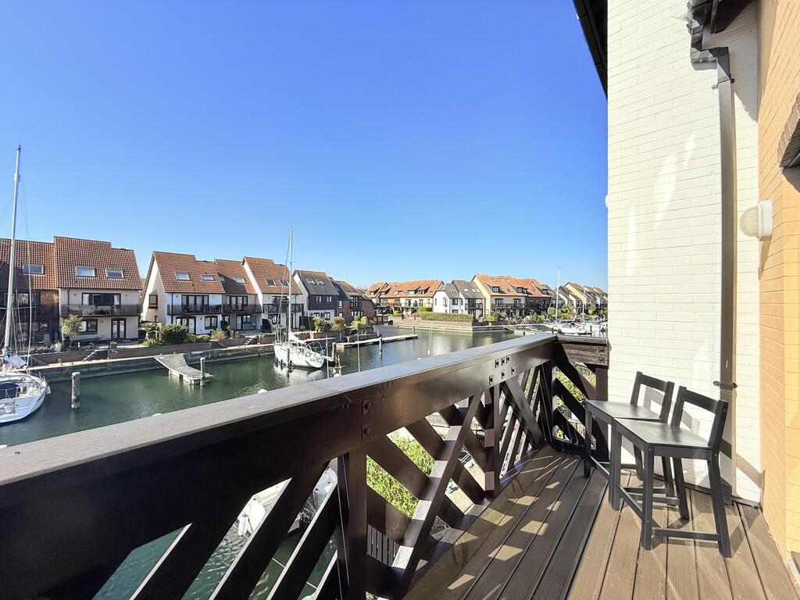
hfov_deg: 102.1
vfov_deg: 85.7
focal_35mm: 14
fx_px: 324
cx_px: 400
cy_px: 300
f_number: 2.2
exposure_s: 1/1901
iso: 50
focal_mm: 2.22
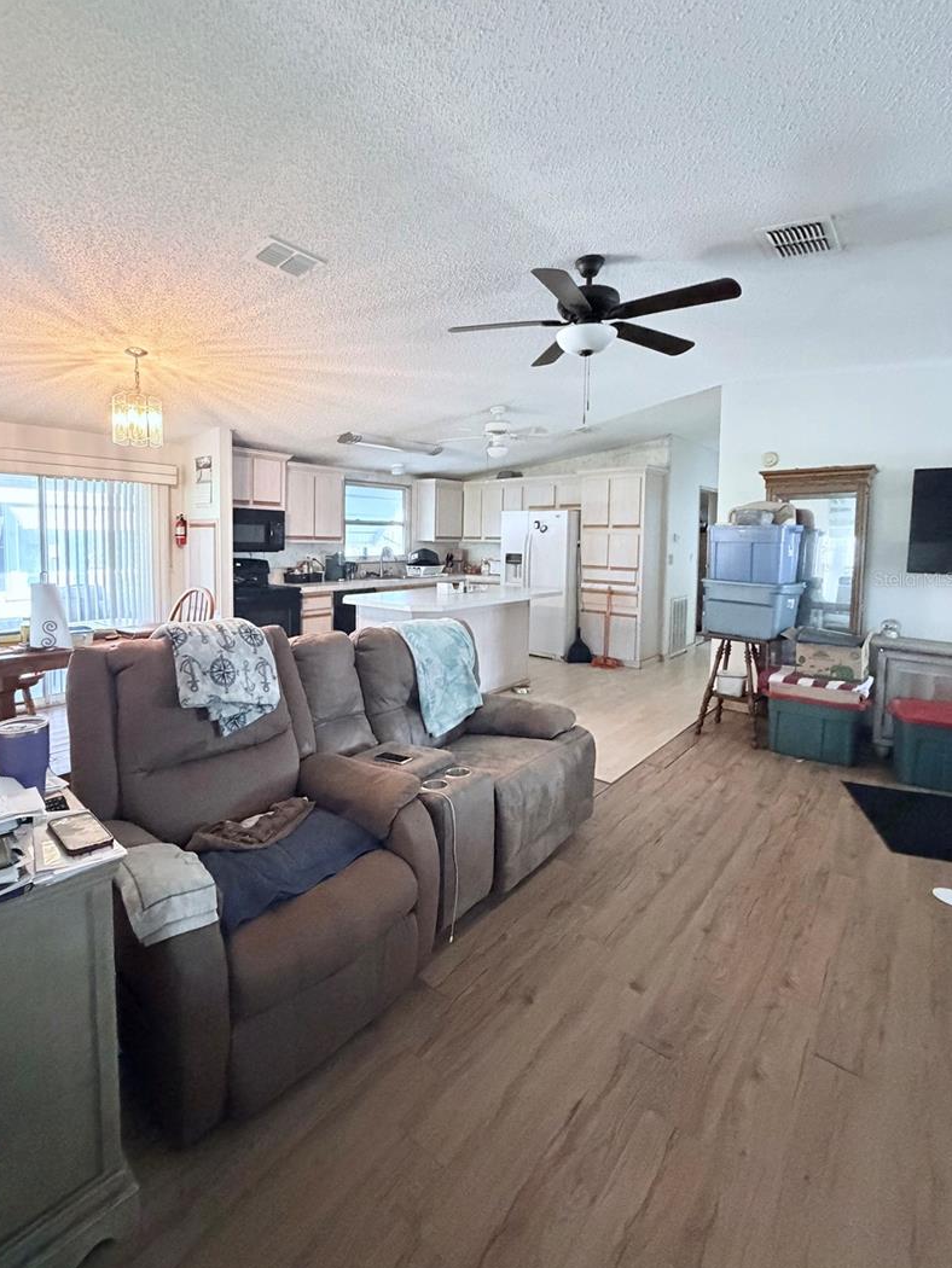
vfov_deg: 94.2
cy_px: 578
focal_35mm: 16
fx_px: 586
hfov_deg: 77.8
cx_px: 416
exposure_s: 1/60
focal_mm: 2.22
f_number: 2.2
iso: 1250
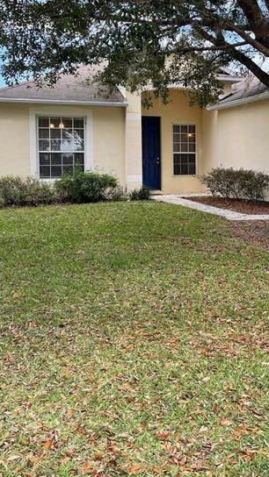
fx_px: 507
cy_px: 174
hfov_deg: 28.9
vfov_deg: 49.9
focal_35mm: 40
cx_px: 226
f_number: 1.6
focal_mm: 5.1
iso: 32
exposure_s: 1/488
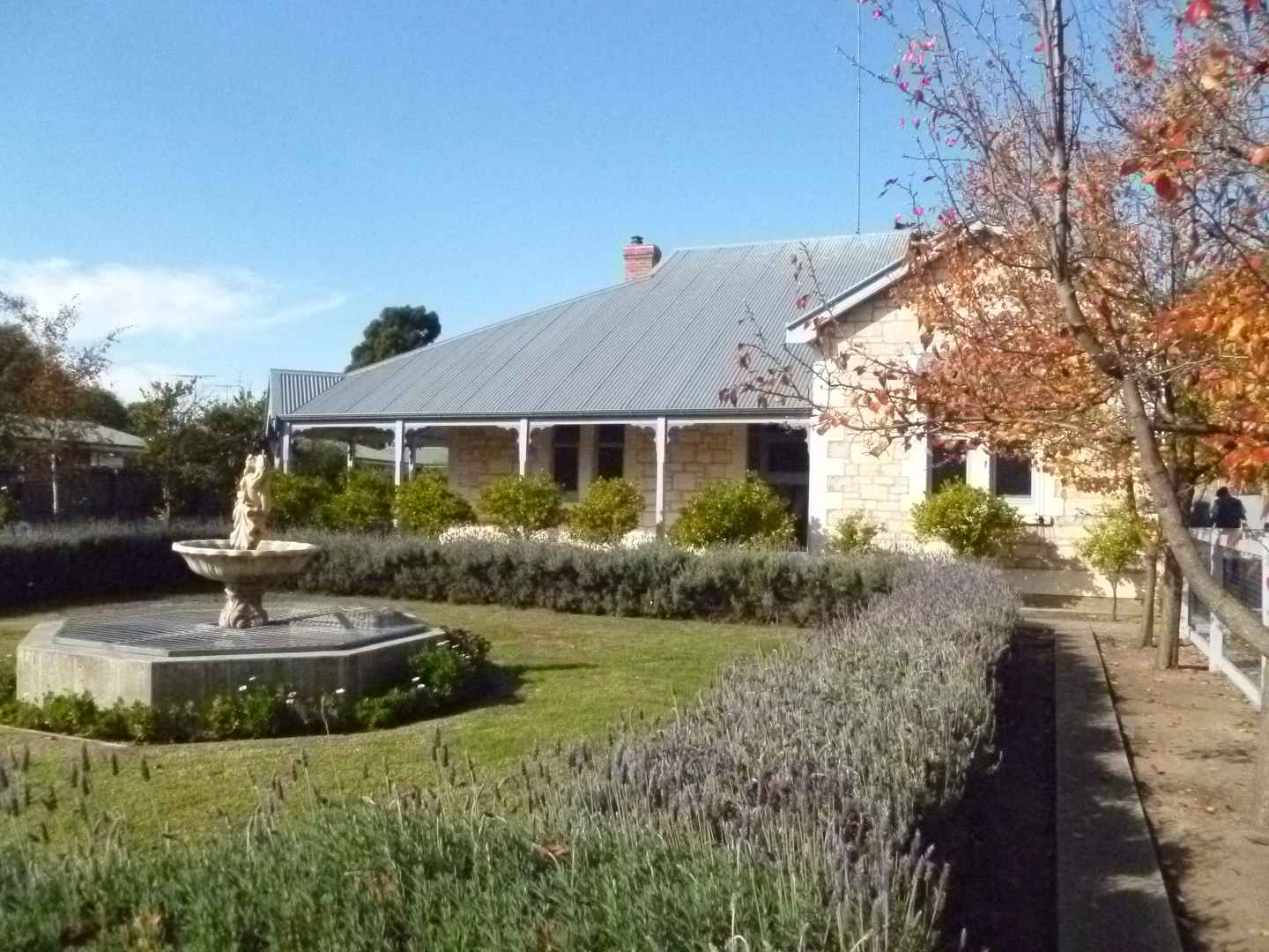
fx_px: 1026
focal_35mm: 28
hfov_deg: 63.4
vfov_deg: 49.7
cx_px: 634
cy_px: 476
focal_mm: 5
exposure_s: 1/1000
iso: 1600
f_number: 10
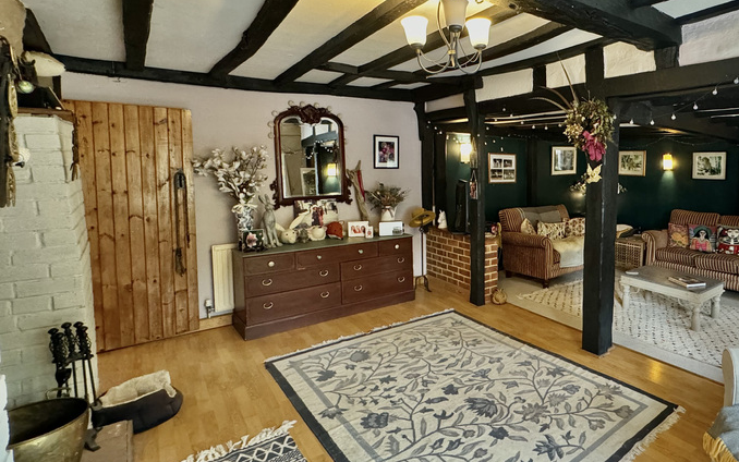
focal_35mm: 21
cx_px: 514
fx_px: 423
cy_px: 195
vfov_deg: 57.0
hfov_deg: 78.5
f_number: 2.2
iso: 1000
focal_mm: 2.22
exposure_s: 1/50
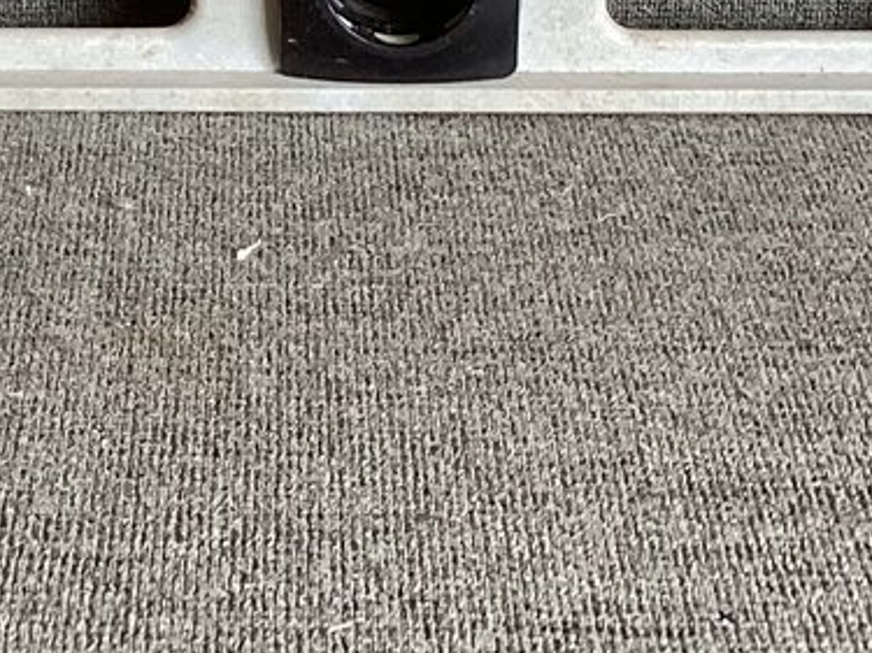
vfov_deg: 11.7
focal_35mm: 125
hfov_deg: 15.8
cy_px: -22
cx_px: 336
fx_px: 3148
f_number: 2.4
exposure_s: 1/50
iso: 50
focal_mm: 3.3
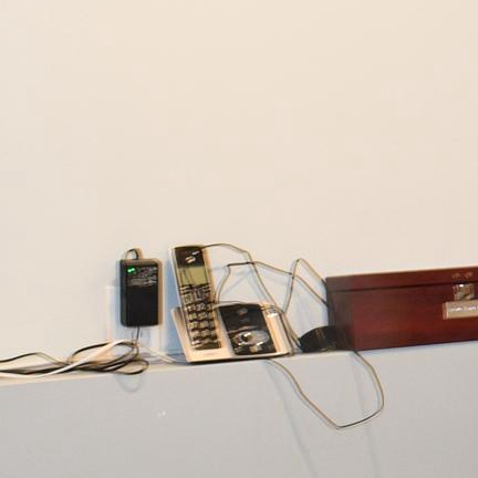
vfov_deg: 11.1
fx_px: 2453
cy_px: 253
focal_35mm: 157
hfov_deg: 10.0
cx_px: 1053
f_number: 8
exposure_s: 1/8
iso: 1000
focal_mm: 26
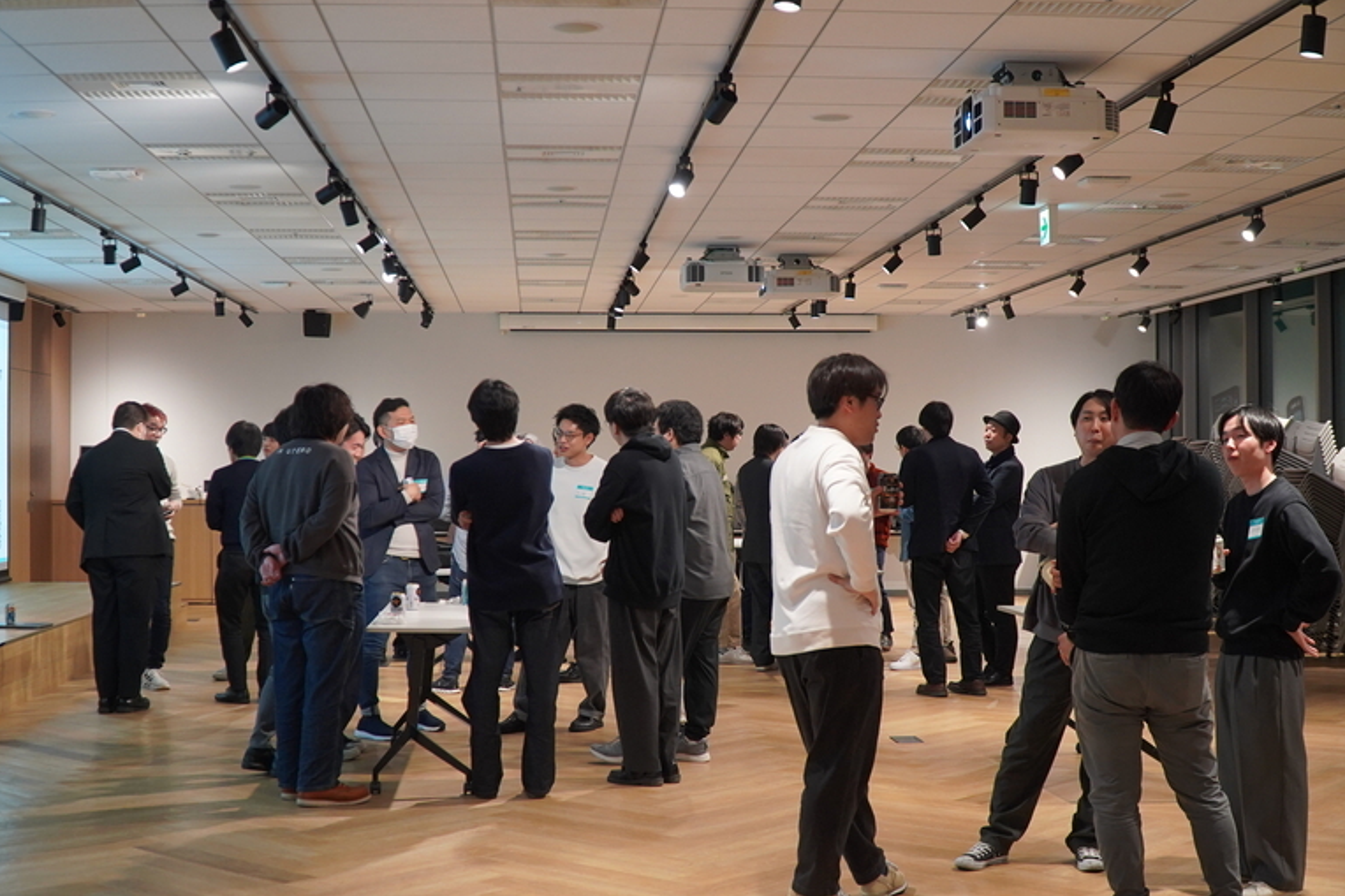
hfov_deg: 43.6
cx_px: 660
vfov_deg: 29.9
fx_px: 1681
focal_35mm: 45
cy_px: 460
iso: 1250
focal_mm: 29
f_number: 4
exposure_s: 1/160
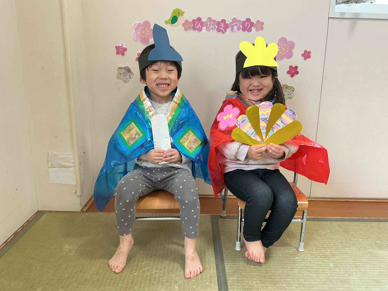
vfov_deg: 48.2
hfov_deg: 61.7
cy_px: 146
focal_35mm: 29
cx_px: 194
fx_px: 325
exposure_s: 1/60
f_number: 1.8
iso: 50
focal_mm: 3
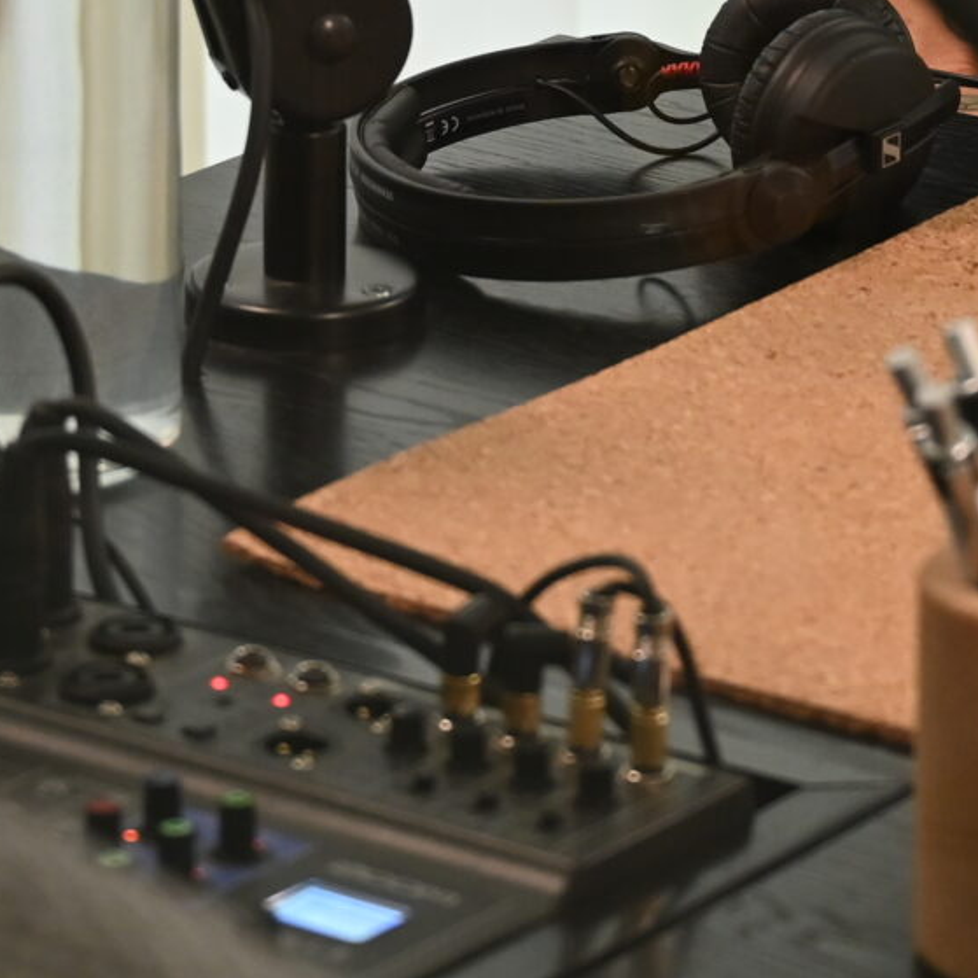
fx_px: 6585
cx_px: 492
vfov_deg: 8.4
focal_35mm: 206
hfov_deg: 8.5
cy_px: -260
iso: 1400
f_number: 4
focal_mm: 53
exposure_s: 1/125
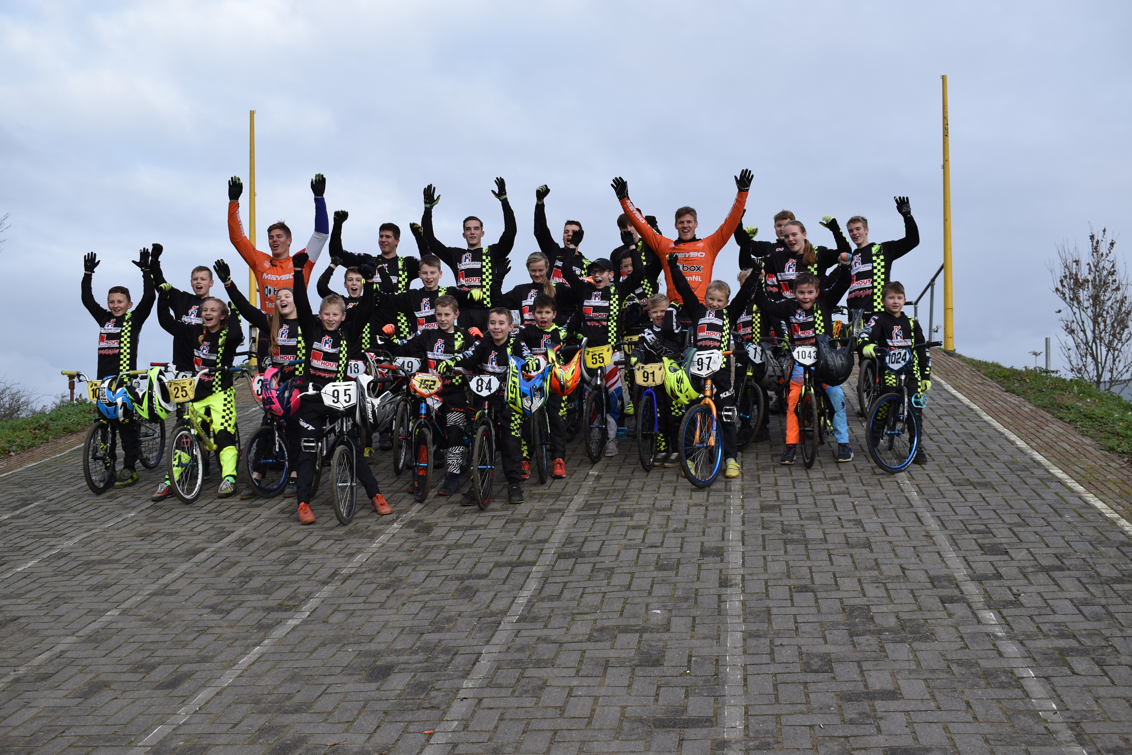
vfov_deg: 33.0
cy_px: 378
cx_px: 566
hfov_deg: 47.9
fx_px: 1274
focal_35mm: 40
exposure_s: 1/200
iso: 100
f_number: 7.1
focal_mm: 27
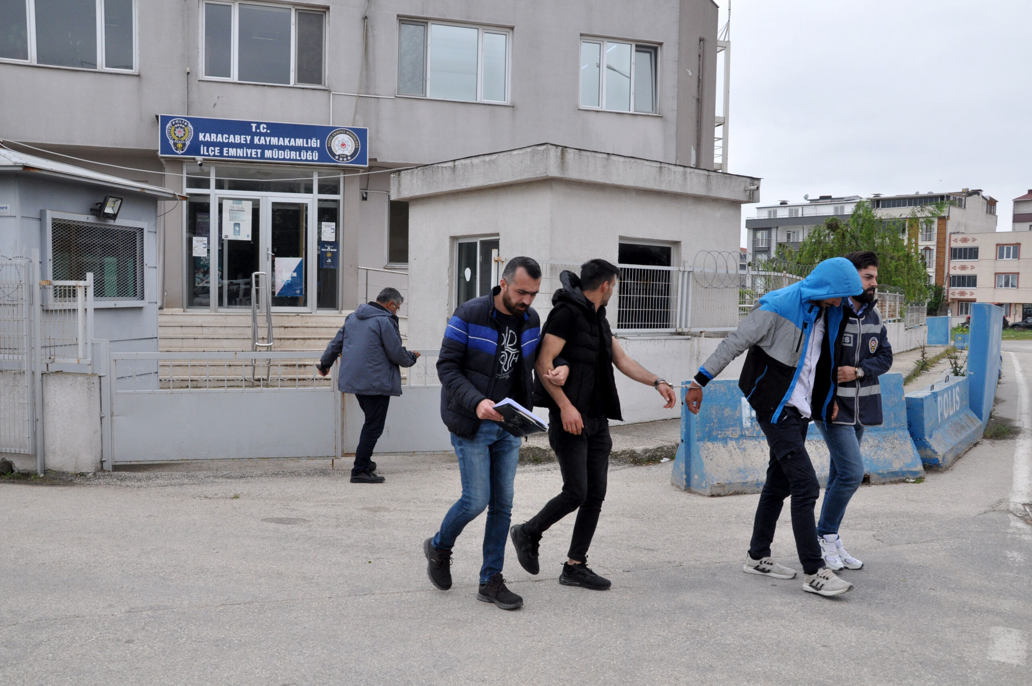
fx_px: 902
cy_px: 343
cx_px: 516
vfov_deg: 41.6
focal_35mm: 32
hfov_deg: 59.6
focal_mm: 21
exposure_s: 1/400
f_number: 10
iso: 500
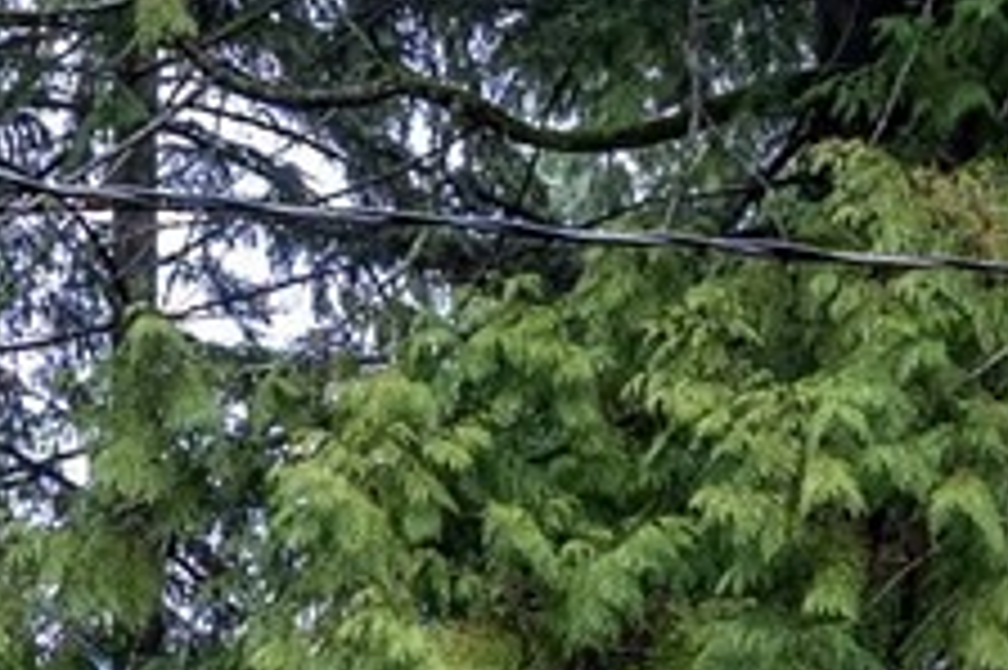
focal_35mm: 144
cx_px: -556
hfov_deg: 13.4
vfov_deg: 8.8
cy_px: 1448
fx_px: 4029
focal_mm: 19
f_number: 7.1
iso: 500
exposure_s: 1/30
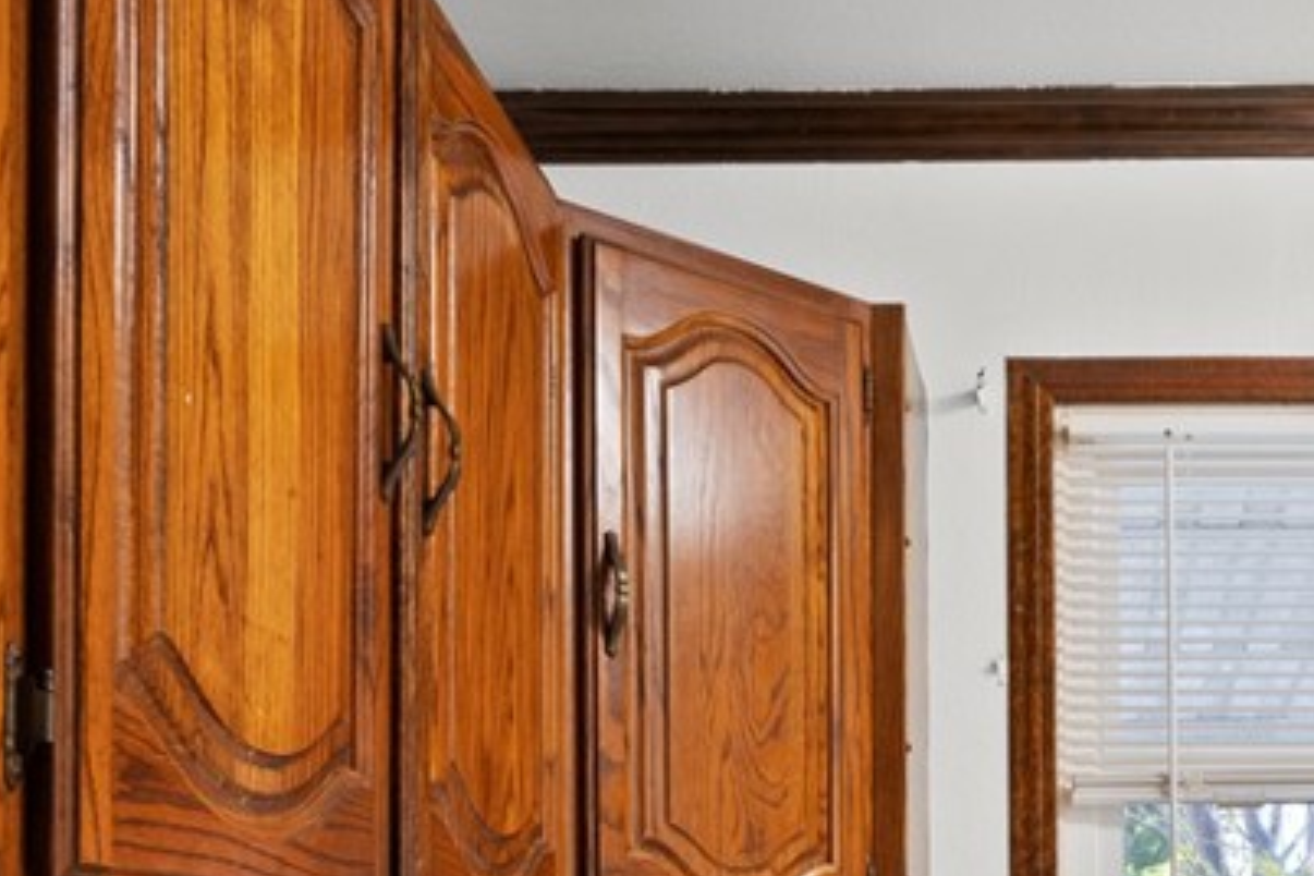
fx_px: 1861
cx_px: 1108
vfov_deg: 24.8
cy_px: 946
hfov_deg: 37.1
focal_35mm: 51
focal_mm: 20
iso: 320
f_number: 9.5
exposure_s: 3
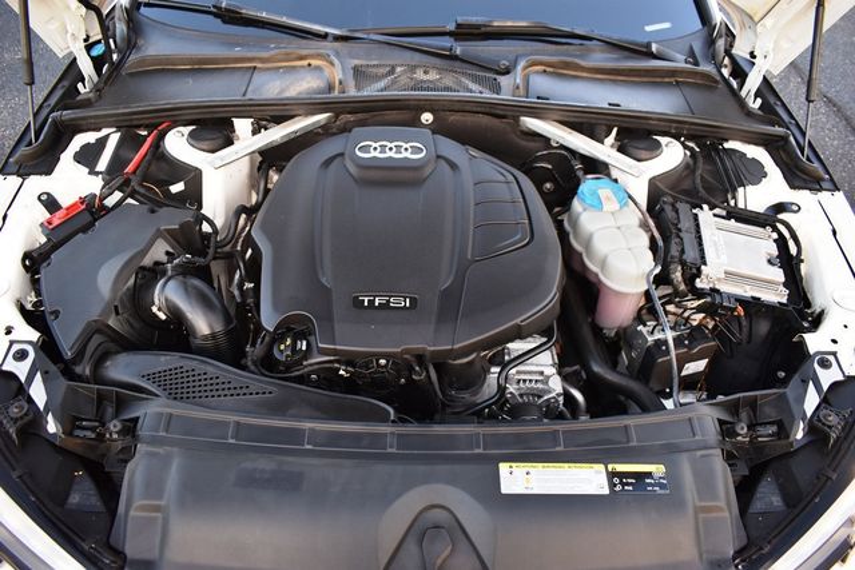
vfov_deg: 48.0
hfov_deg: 67.4
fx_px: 641
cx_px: 428
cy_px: 285
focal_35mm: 27
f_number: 3.5
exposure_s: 1/250
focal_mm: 18
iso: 720
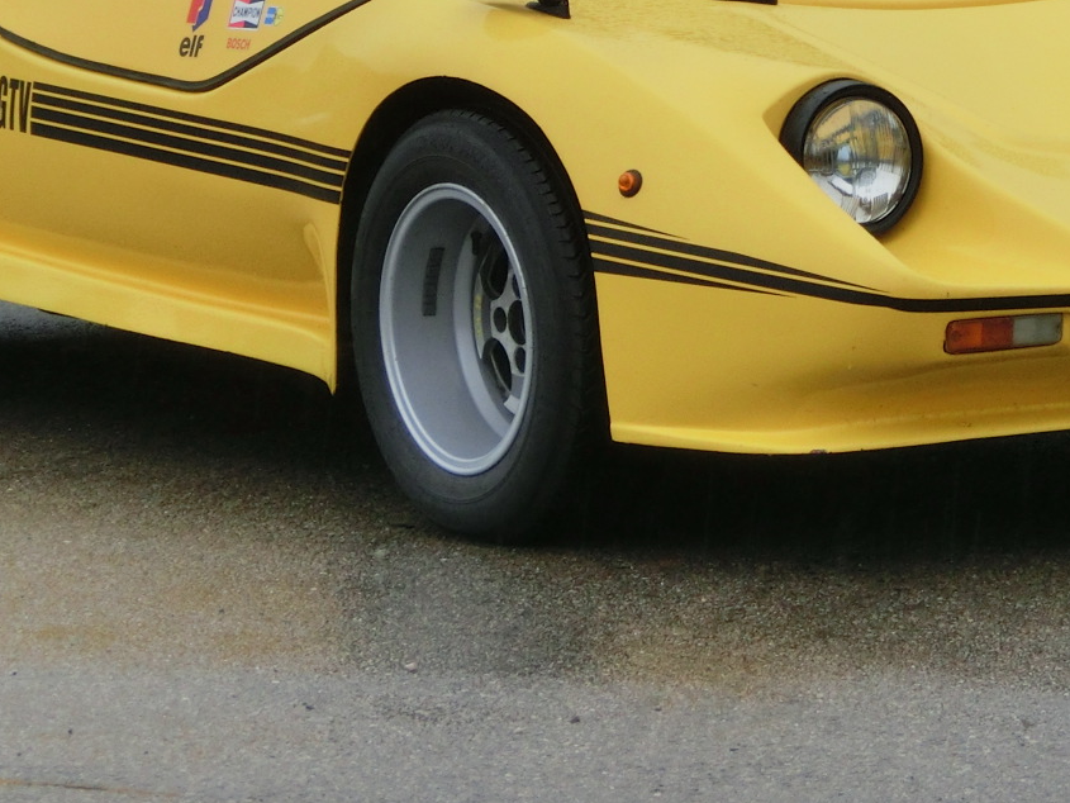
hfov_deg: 6.6
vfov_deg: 5.0
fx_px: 9213
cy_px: -75
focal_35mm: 298
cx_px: 700
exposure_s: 1/100
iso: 80
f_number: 5.5
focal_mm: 21.79
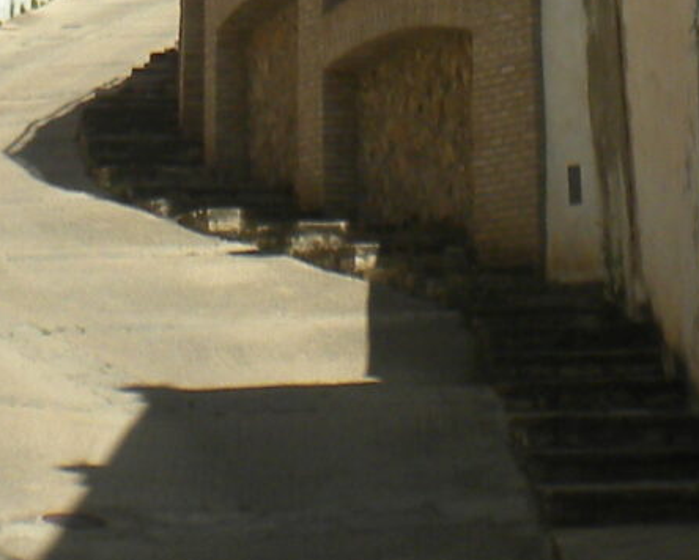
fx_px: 4307
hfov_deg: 9.2
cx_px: 87
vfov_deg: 7.3
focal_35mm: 208
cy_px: -297
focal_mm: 6.6
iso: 64
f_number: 10
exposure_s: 1/162
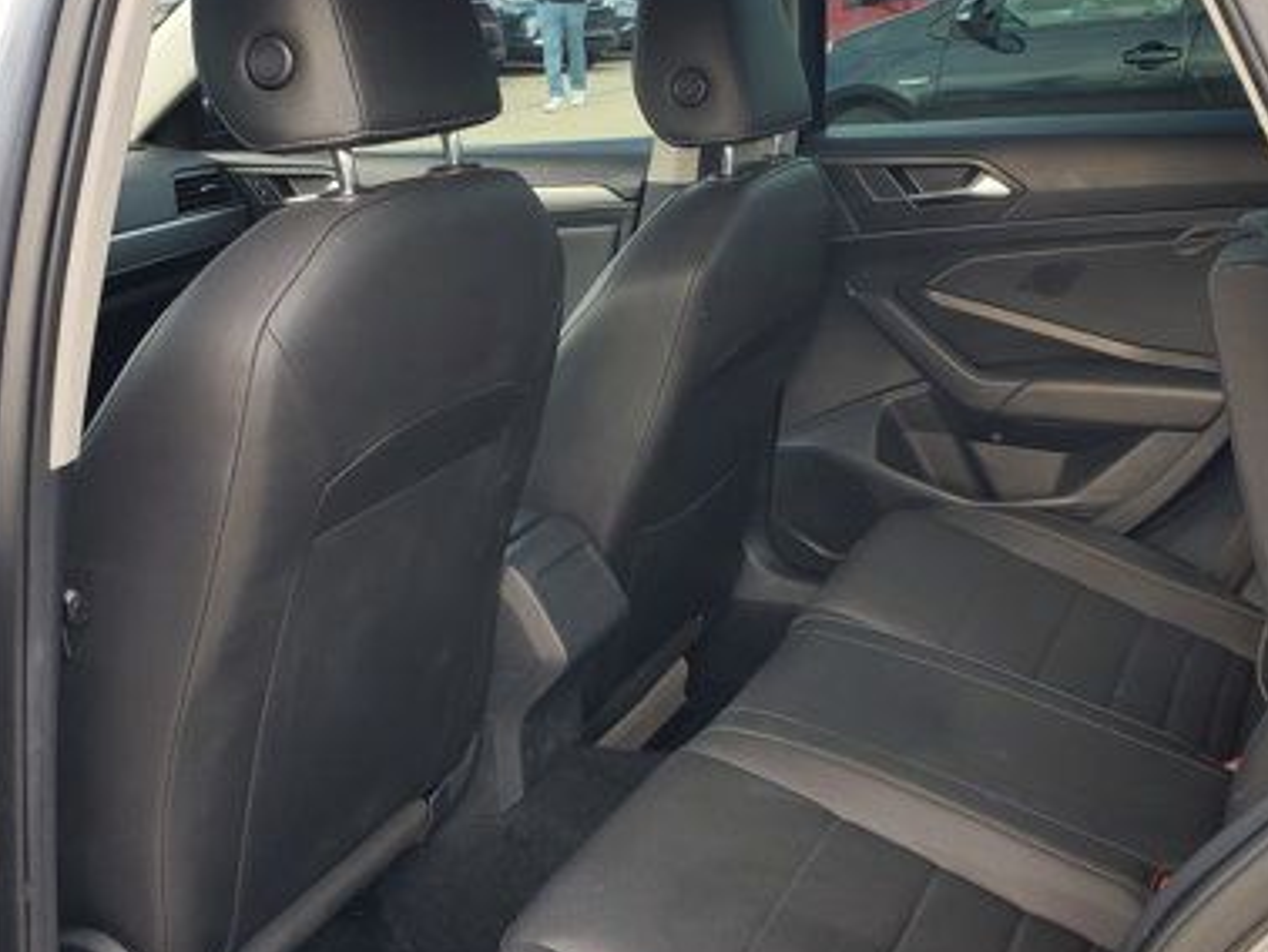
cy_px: 567
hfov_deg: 42.9
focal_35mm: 44
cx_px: 604
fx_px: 1613
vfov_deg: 32.8
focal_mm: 4.3
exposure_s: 1/120
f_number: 2.4
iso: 50
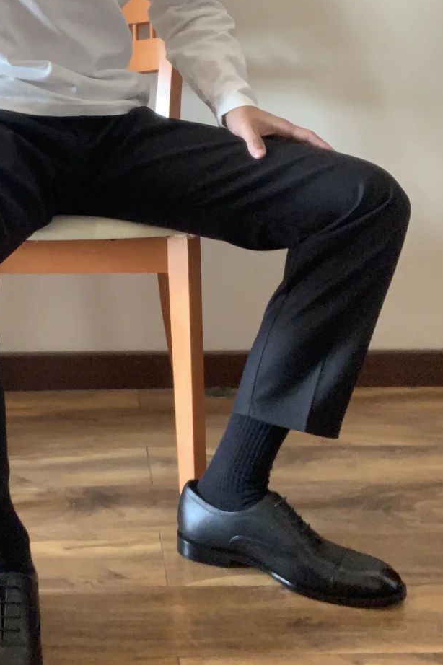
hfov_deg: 25.5
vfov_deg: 38.0
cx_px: 92
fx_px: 960
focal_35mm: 52
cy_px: 256
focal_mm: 2.87
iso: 320
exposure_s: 1/60
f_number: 2.2
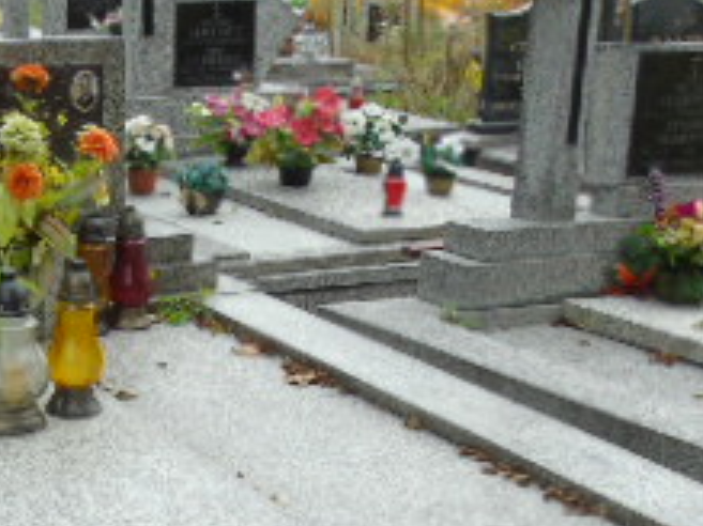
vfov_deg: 19.8
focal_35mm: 73
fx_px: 1482
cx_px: 48
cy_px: 455
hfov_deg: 25.7
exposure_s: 1/125
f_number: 3.4
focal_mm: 4.4
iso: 80
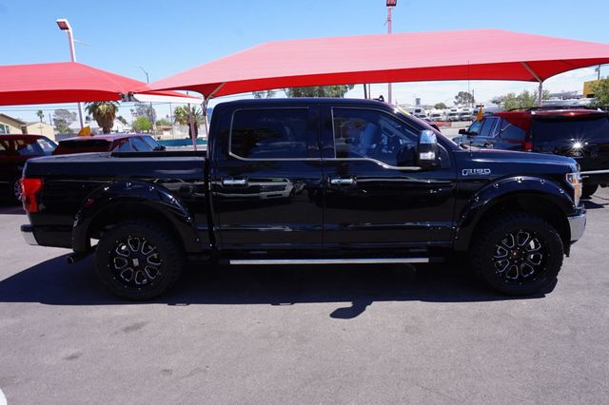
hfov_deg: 73.8
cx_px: 304
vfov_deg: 53.1
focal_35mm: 24
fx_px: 406
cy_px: 202
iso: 100
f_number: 11
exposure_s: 1/80
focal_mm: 16
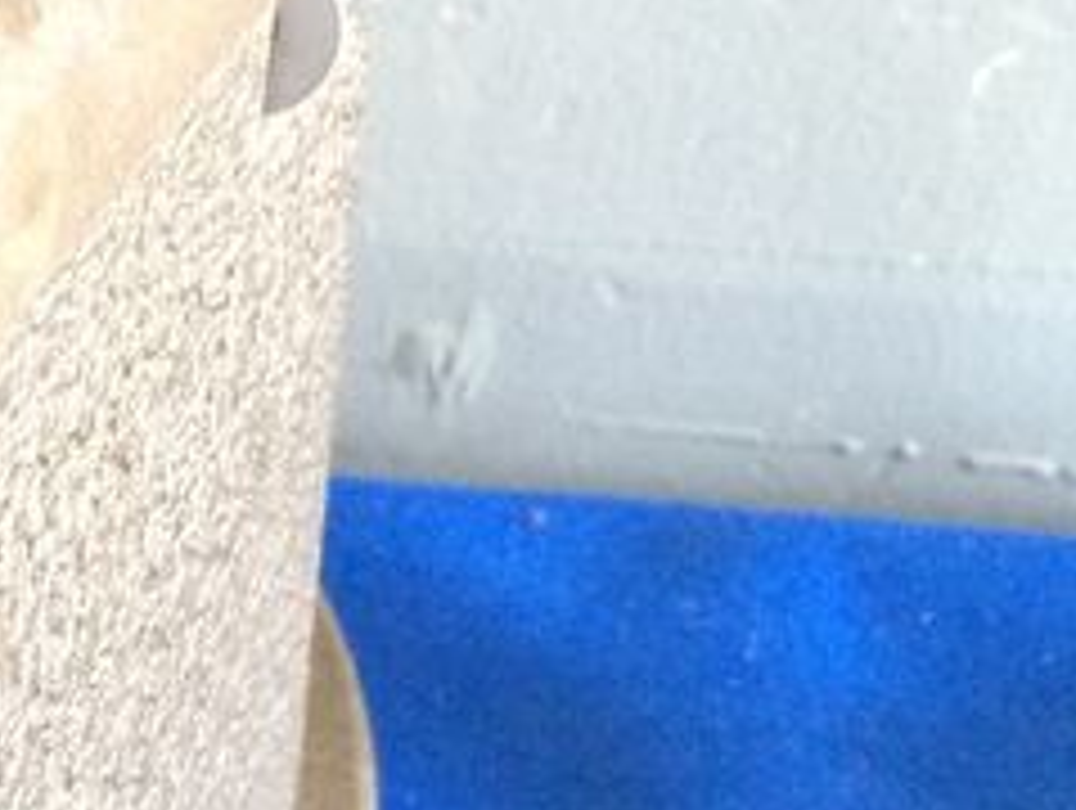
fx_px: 3393
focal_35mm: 109
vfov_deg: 13.6
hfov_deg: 16.2
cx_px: -603
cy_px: 542
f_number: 2.2
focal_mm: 4.15
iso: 125
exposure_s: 1/30
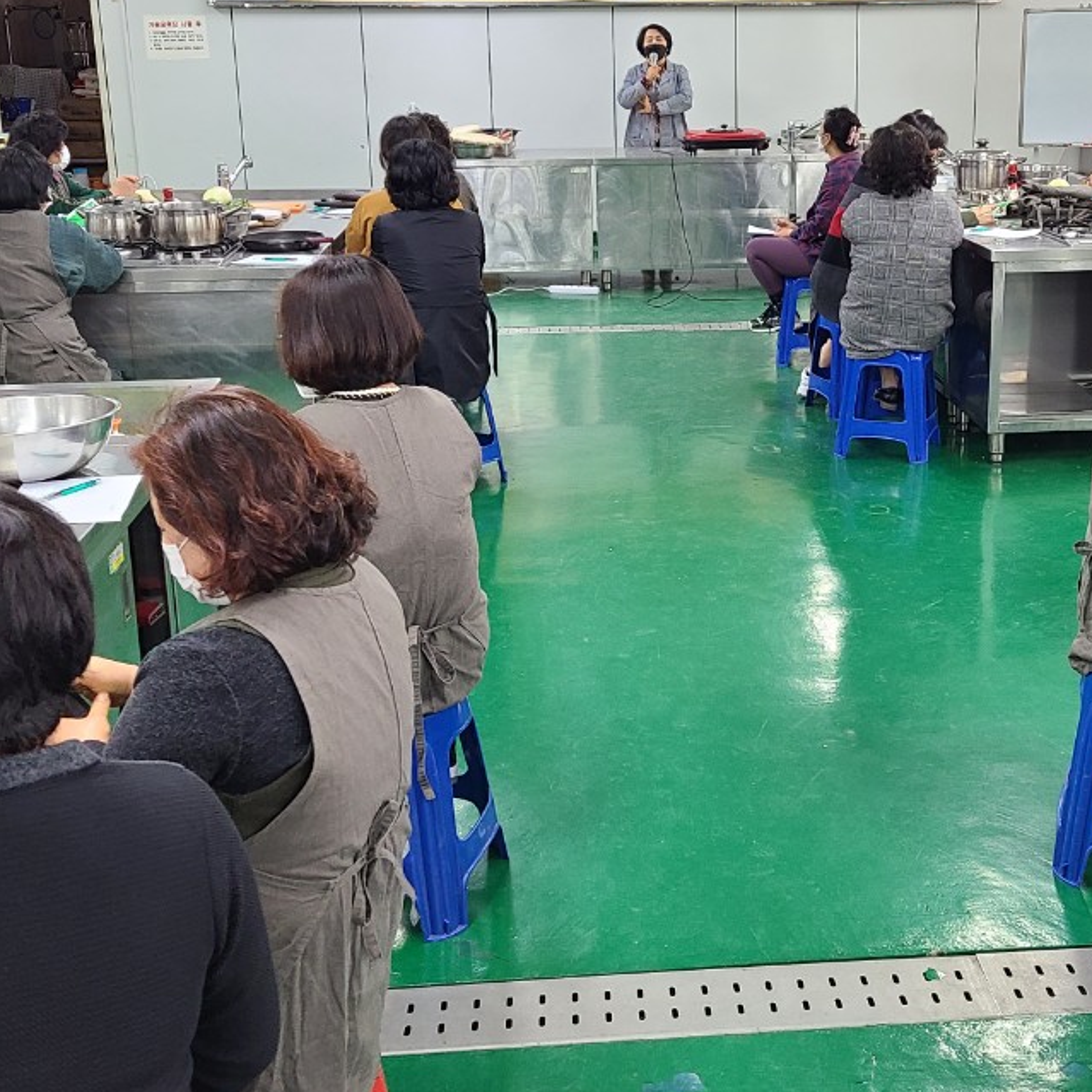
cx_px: 704
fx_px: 1642
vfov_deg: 36.7
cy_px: 449
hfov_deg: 36.5
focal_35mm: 46
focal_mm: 5.4
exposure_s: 1/59.2
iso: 250
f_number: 1.8
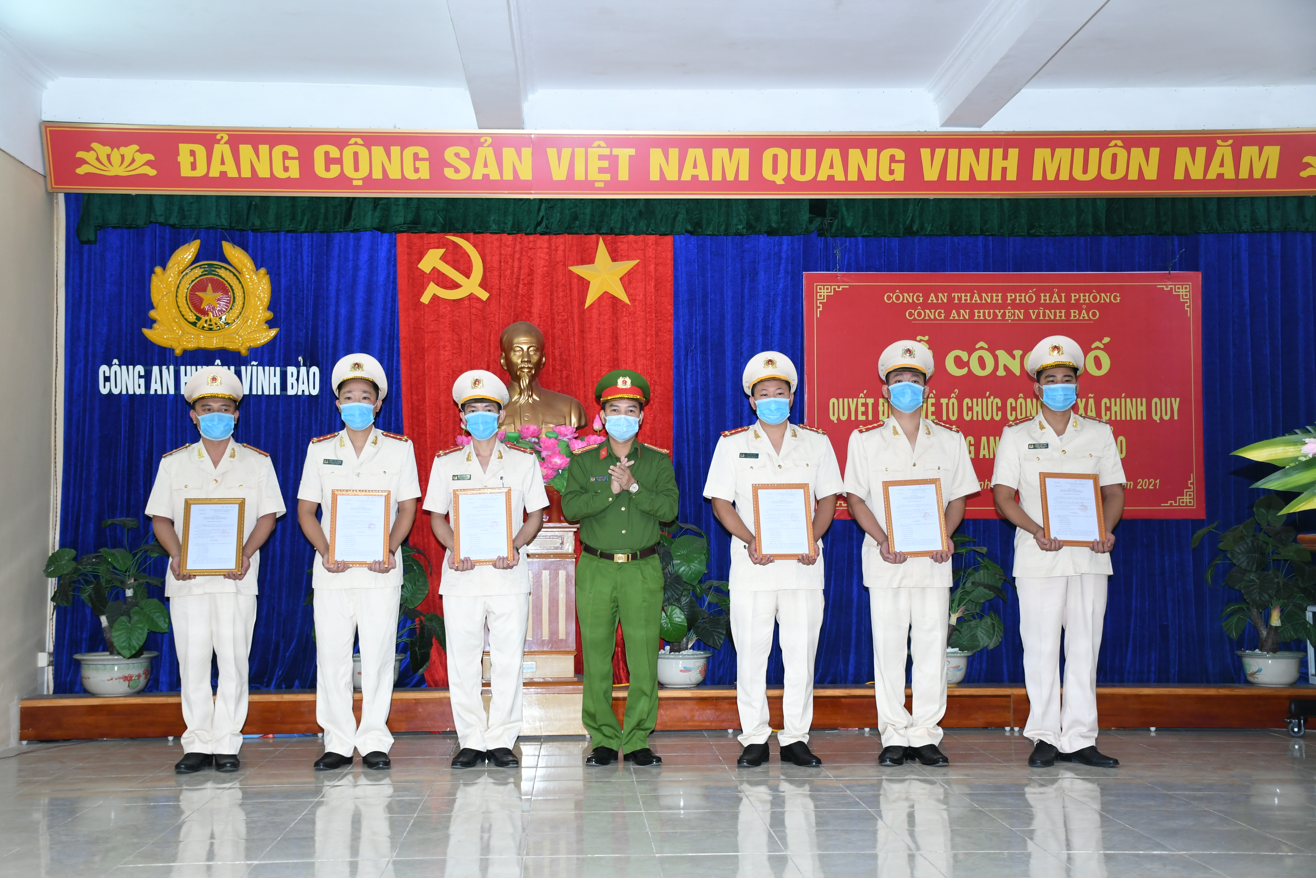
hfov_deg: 43.6
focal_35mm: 45
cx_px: 658
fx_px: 1645
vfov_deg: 29.9
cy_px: 439
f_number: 4
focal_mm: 30
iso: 800
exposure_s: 1/200
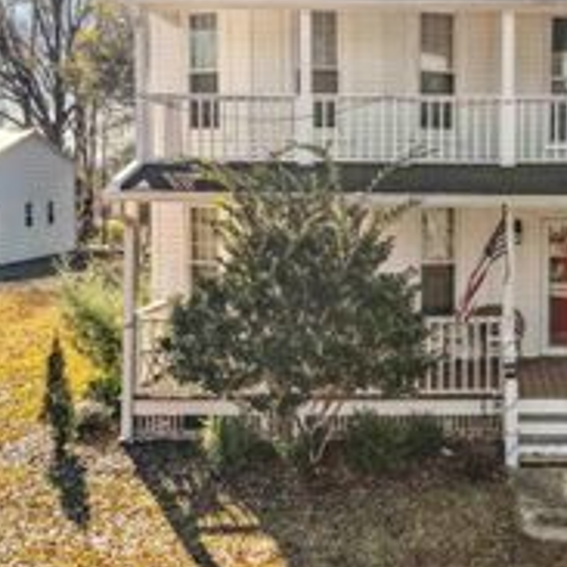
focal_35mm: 58
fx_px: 1075
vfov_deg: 29.5
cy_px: 293
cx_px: 452
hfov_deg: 28.9
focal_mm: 8.7
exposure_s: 1/3000
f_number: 1.8
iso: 210
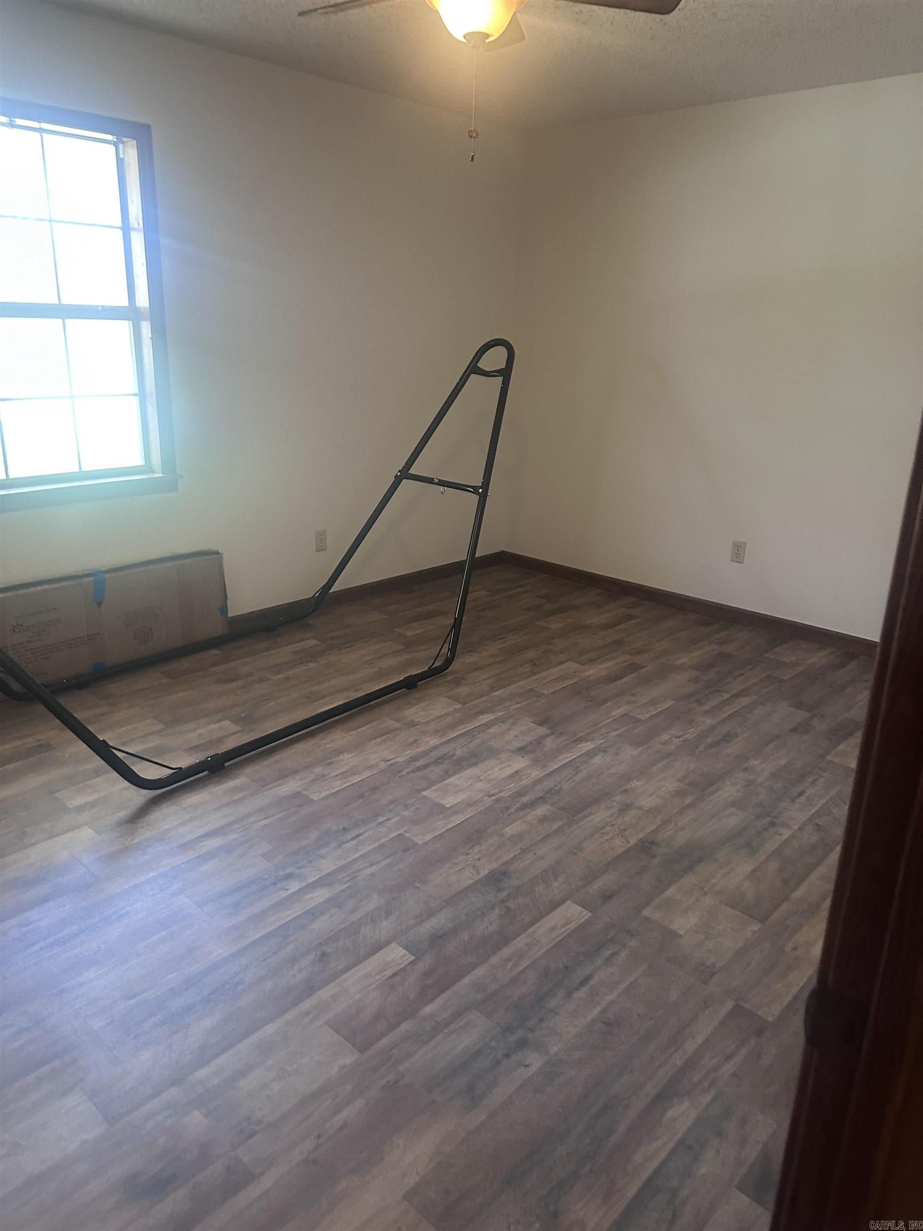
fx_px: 853
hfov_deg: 56.8
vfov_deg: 71.6
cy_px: 616
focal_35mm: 24
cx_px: 462
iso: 320
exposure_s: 1/60
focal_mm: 6.86
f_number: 1.78
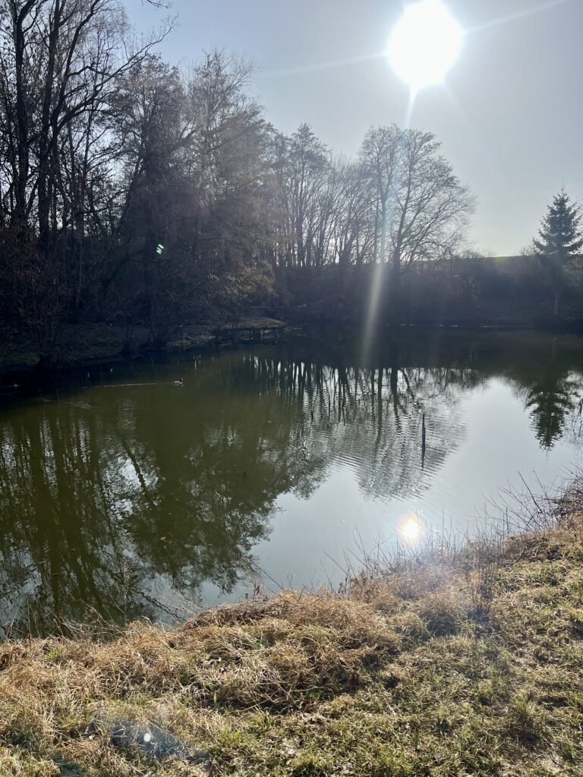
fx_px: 584
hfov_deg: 53.1
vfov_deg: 67.3
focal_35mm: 26
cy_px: 388
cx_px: 292
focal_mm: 5.7
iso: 50
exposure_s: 1/6579
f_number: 1.5
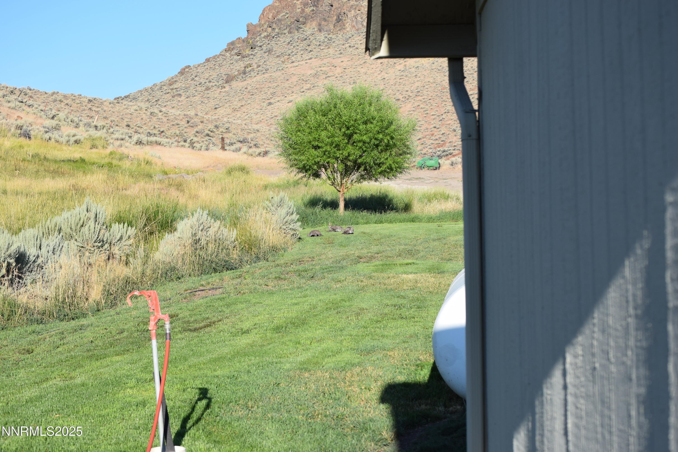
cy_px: 226
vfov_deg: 15.2
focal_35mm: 90
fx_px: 1695
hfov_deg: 22.6
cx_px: 339
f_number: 10
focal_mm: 60
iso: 200
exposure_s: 1/400
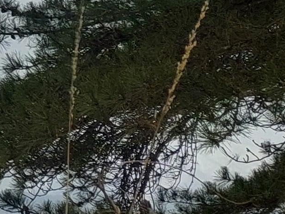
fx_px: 1556
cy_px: -327
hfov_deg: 7.8
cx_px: -765
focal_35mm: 189
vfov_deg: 7.3
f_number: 1.8
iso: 40
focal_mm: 5.23
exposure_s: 1/1681
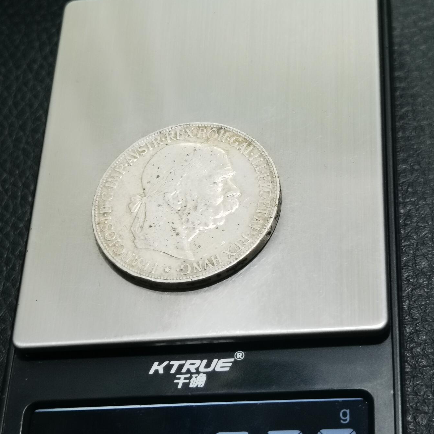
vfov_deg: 23.4
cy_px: 223
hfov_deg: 23.4
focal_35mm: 74
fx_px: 1050
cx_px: 218
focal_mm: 6.67
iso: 160
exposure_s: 1/100
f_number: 1.9
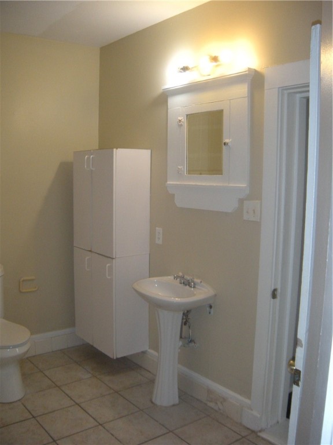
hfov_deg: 40.7
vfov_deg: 52.6
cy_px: 222
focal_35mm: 35
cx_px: 166
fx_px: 449
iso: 200
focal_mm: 5.9
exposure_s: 1/52
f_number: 3.8
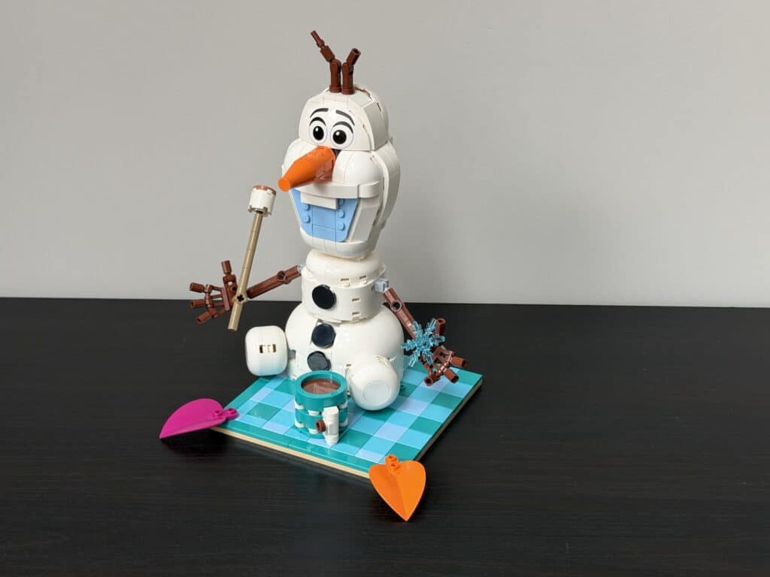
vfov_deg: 30.3
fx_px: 1068
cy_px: 288
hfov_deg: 39.7
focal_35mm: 48
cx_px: 385
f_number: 1.78
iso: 200
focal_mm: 6.76
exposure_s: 1/59
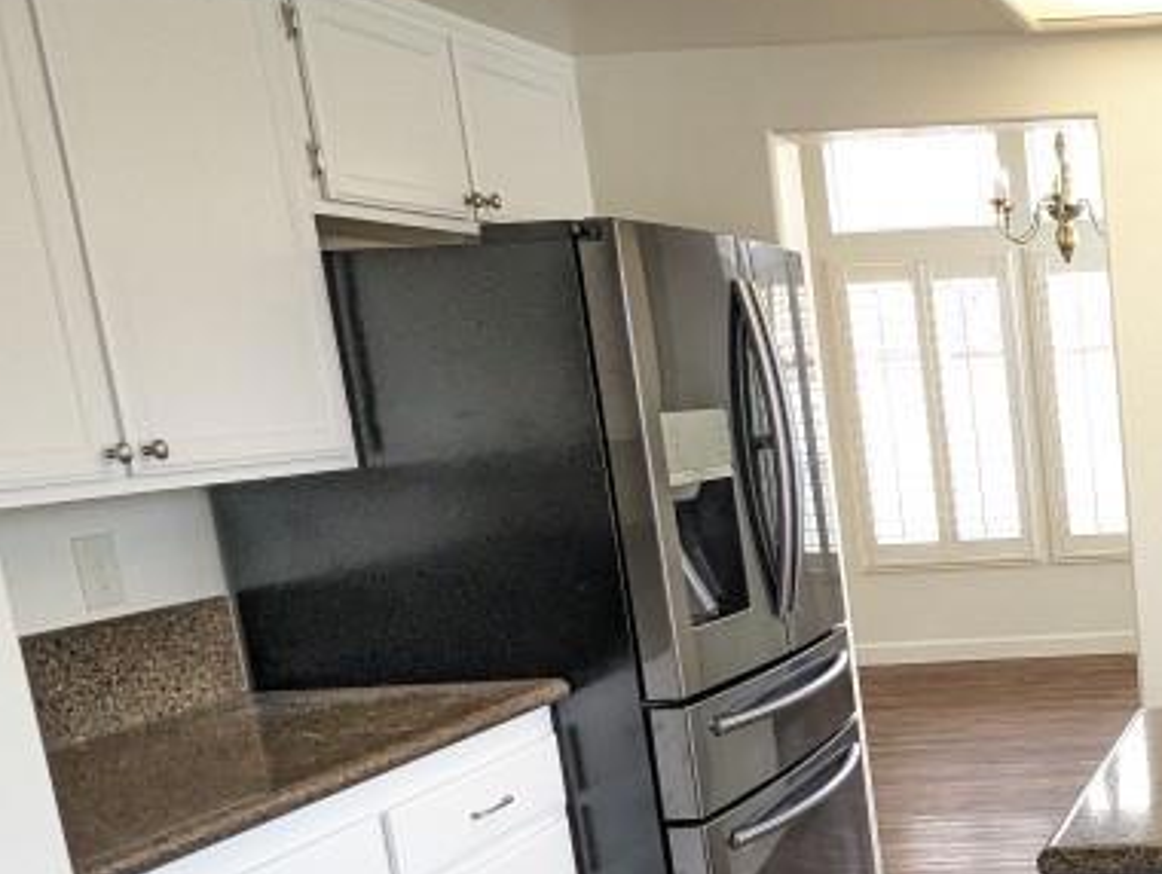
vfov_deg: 33.1
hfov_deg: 35.4
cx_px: 1361
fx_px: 1445
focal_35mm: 43
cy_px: 639
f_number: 2.2
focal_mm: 2.35
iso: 249
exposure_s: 1/90.1
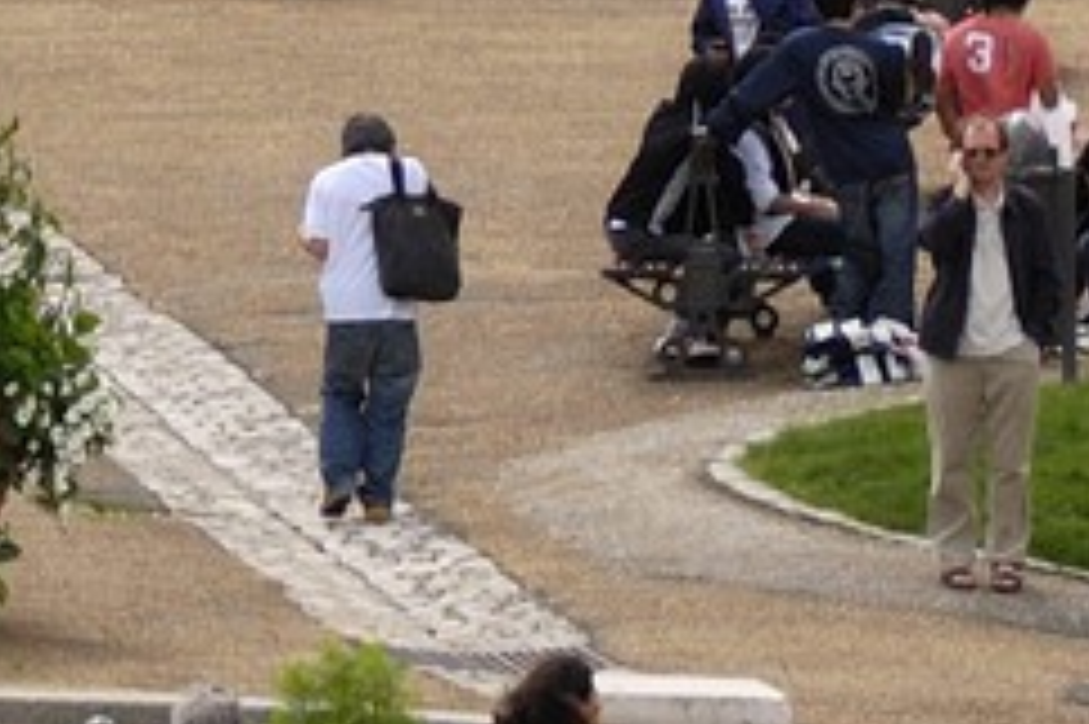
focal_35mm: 694
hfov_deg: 2.9
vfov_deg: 2.0
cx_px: -2133
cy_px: -1309
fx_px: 20979
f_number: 6.7
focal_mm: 70
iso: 100
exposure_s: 1/160
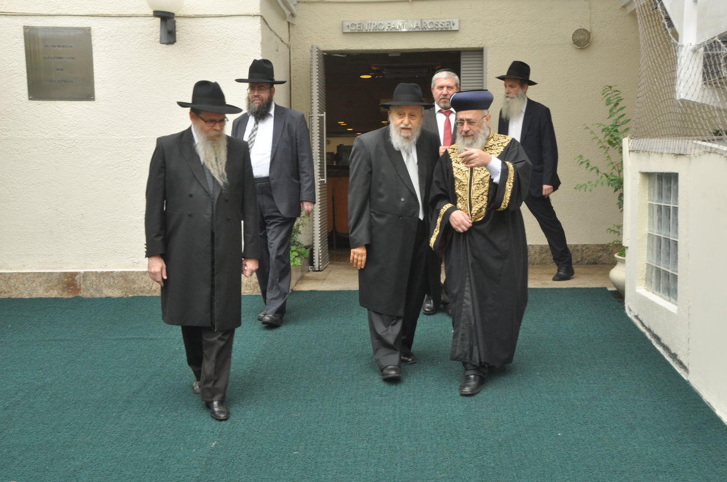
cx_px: 364
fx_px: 968
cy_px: 241
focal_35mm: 48
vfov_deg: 28.0
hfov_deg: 41.2
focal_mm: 32
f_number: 14
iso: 640
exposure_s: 1/60
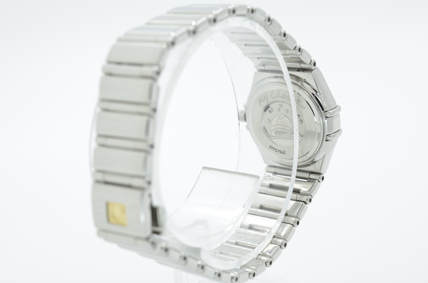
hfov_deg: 33.5
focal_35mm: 60
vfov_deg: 22.5
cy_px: 142
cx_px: 214
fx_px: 712
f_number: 13
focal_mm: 40
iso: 100
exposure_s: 1/15
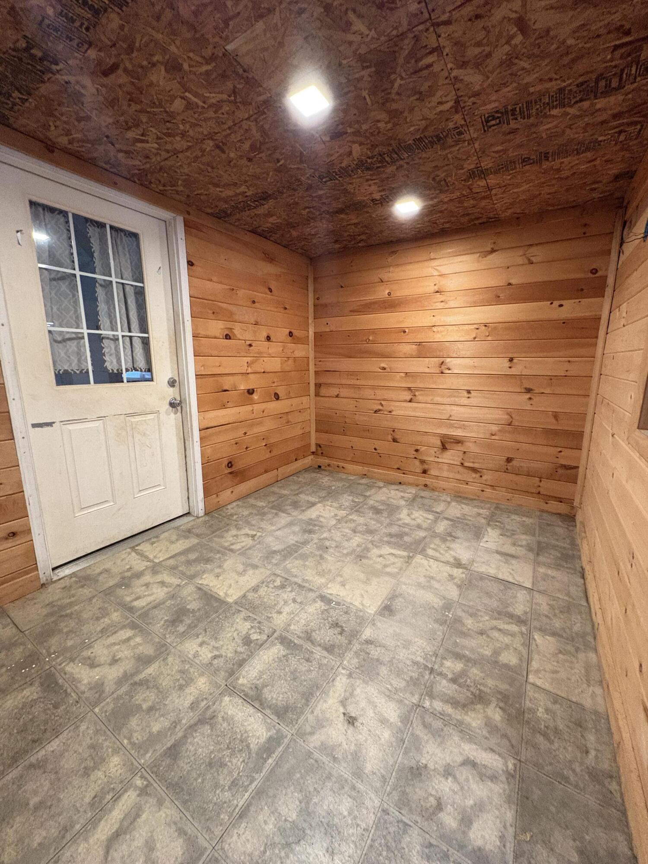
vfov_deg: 102.1
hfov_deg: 85.7
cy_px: 432
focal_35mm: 14
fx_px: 349
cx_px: 324
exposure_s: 1/60
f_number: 2.2
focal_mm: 2.22
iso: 640
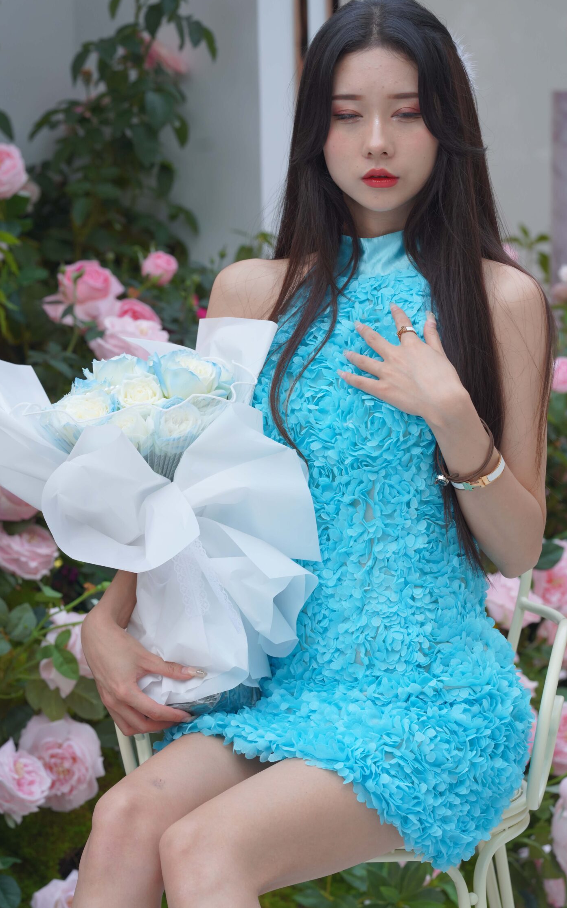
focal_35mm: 158
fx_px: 3907
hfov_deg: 8.3
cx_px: 344
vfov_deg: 13.2
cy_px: 441
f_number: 5.6
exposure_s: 1/500
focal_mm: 135
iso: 500
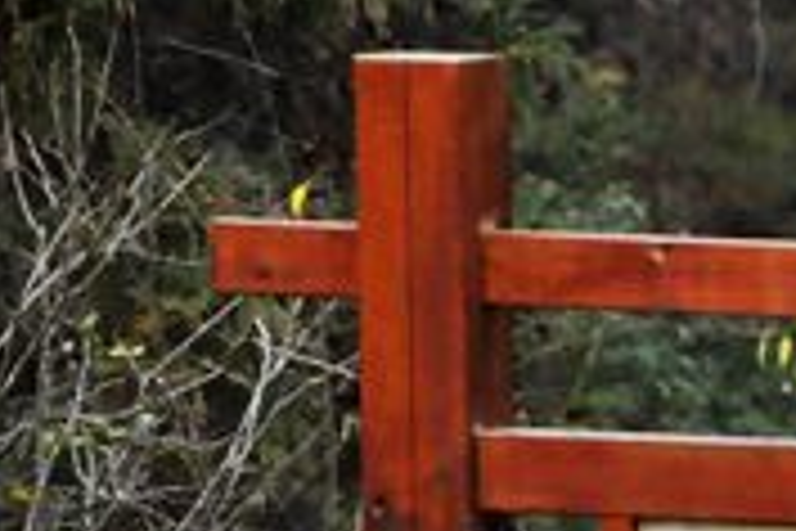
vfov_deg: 2.9
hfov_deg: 4.3
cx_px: 1646
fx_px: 10502
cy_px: 1008
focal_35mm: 475
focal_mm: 70
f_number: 5.3
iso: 2500
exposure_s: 1/200
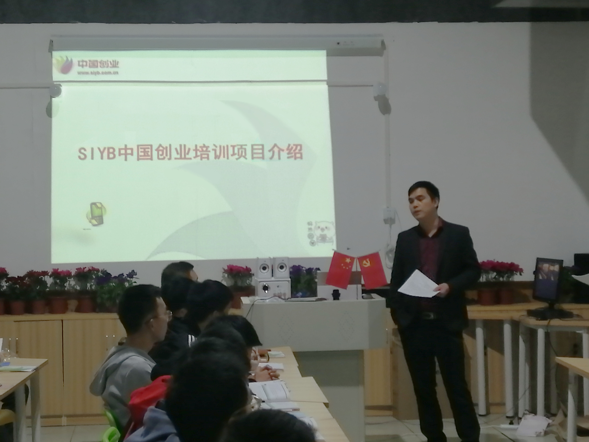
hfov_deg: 23.0
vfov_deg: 17.4
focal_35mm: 85
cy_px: 221
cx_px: 294
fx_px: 1446
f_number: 1.8
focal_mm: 3.88
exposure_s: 1/50
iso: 100
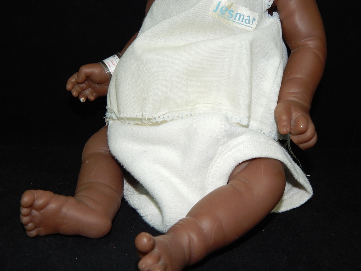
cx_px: 184
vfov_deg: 39.6
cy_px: 152
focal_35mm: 36
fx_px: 375
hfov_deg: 51.4
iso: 200
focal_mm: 5.6
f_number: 3.2
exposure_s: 1/30
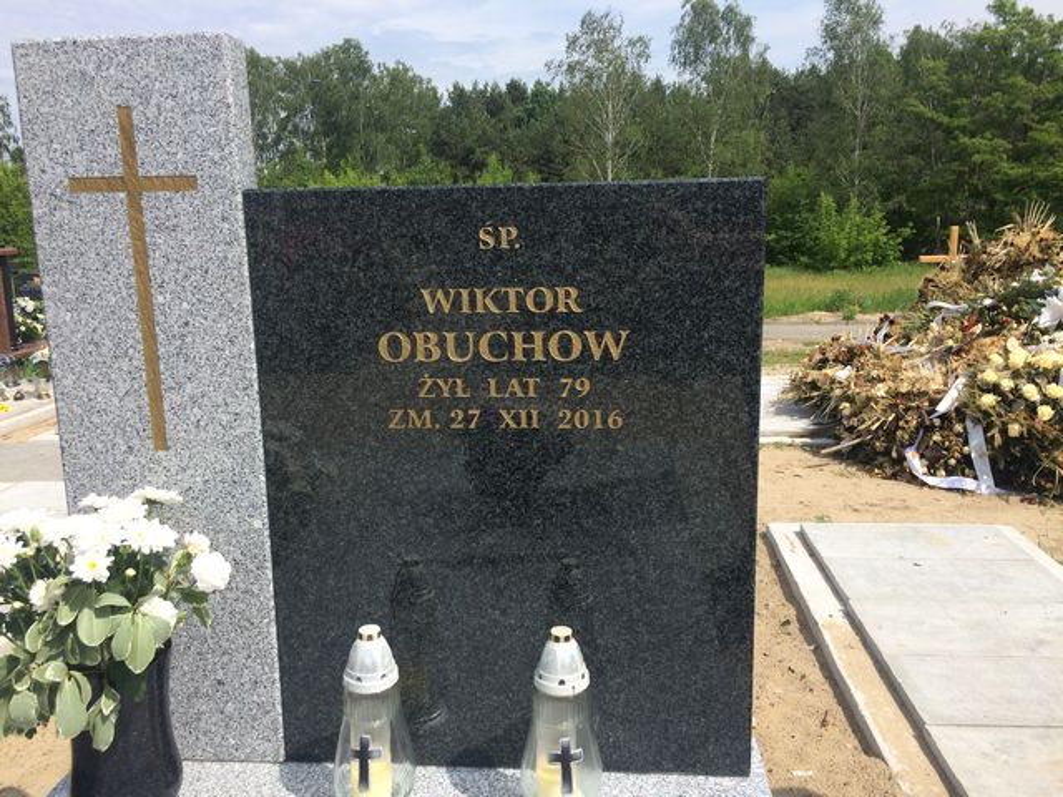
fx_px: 891
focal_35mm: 29
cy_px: 398
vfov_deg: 48.2
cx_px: 532
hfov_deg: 61.7
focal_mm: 4.15
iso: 32
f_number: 2.2
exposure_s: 1/2053
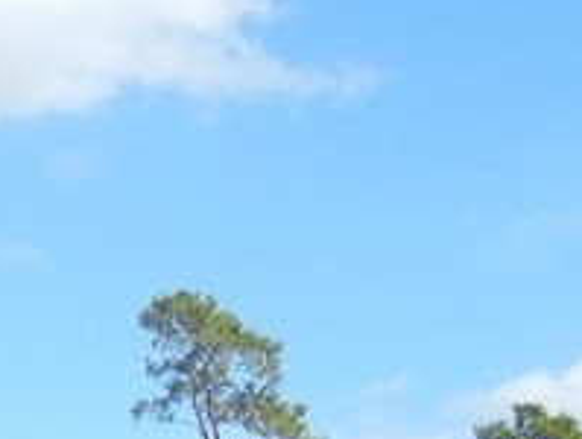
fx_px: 2594
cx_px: 32
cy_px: 1068
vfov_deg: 8.7
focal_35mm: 154
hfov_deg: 12.7
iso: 160
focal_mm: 5.4
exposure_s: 1/279
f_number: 7
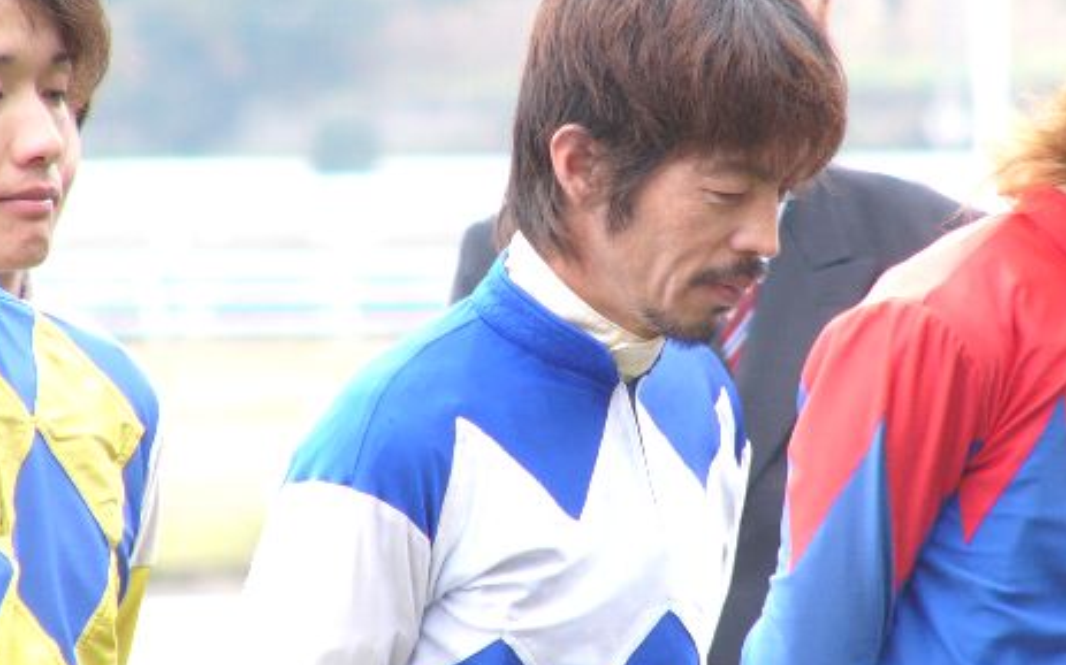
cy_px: 359
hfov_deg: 3.3
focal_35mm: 633
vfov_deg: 2.1
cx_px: 629
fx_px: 18383
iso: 50
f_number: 4
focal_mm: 72
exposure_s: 1/80
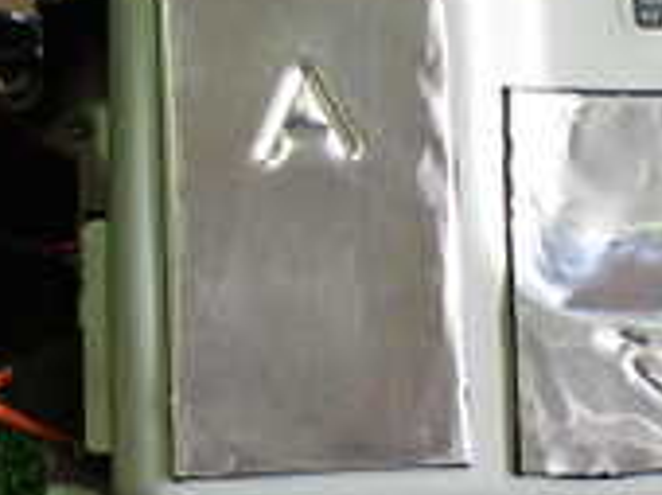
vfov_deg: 13.9
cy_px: 257
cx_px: 308
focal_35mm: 106
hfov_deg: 18.6
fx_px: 2024
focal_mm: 5.4
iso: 320
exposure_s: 1/125
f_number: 2.3
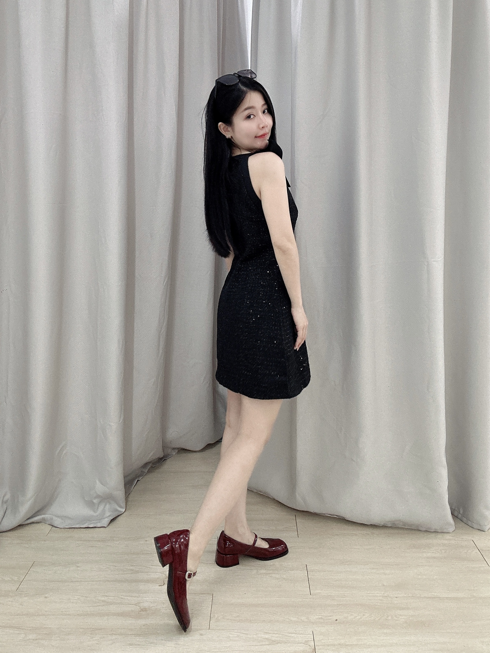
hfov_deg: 58.9
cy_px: 326
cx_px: 245
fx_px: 434
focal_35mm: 23
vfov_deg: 73.9
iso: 100
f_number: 1.9
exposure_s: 1/50
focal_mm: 2.69
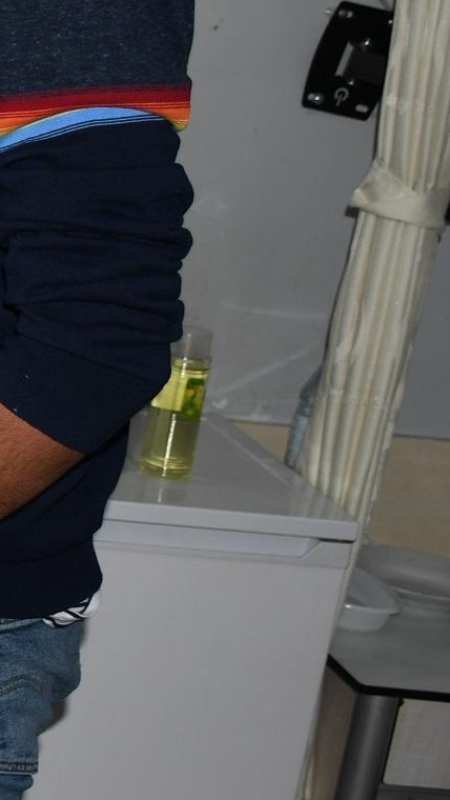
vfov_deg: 22.8
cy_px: 283
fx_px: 1971
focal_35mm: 93
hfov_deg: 10.6
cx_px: -731
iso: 100
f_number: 3.5
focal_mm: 18
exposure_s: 1/60
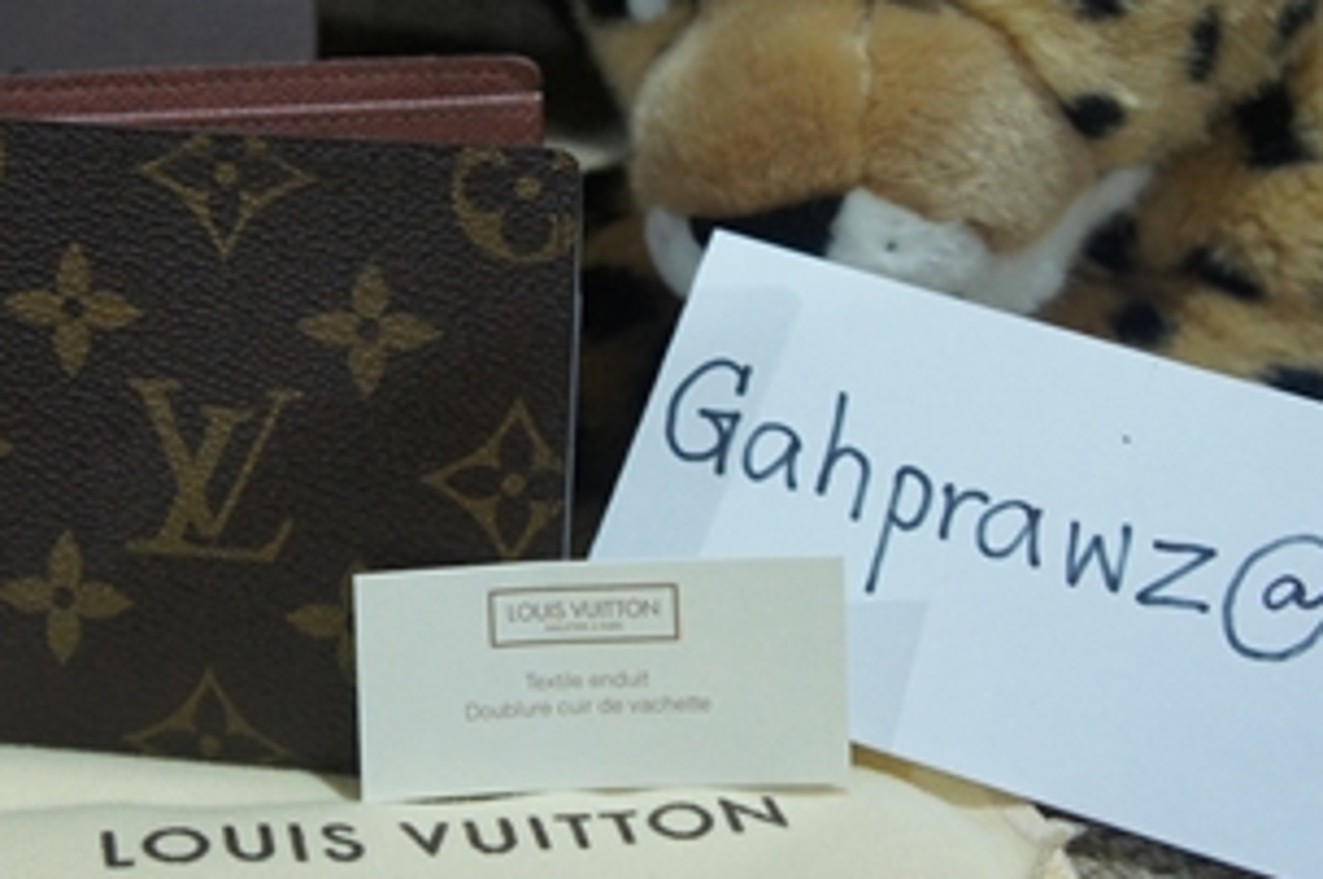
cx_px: 353
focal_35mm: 83
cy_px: 220
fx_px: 3047
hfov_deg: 24.3
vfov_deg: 16.3
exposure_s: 1/13
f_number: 4
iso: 1600
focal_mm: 28
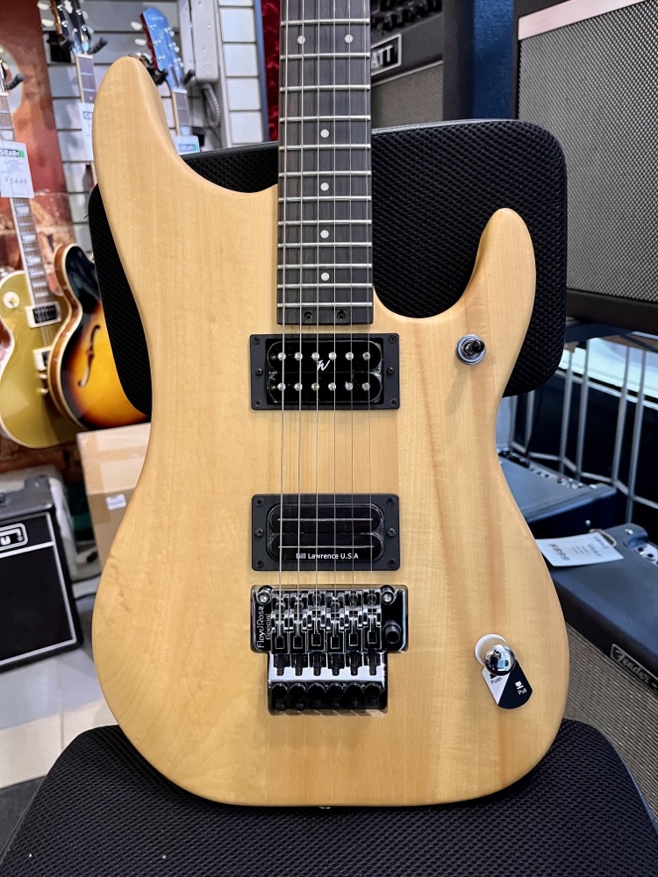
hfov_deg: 53.1
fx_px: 659
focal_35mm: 26
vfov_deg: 67.3
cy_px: 438
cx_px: 329
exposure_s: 1/60
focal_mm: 5.1
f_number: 1.6
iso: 400
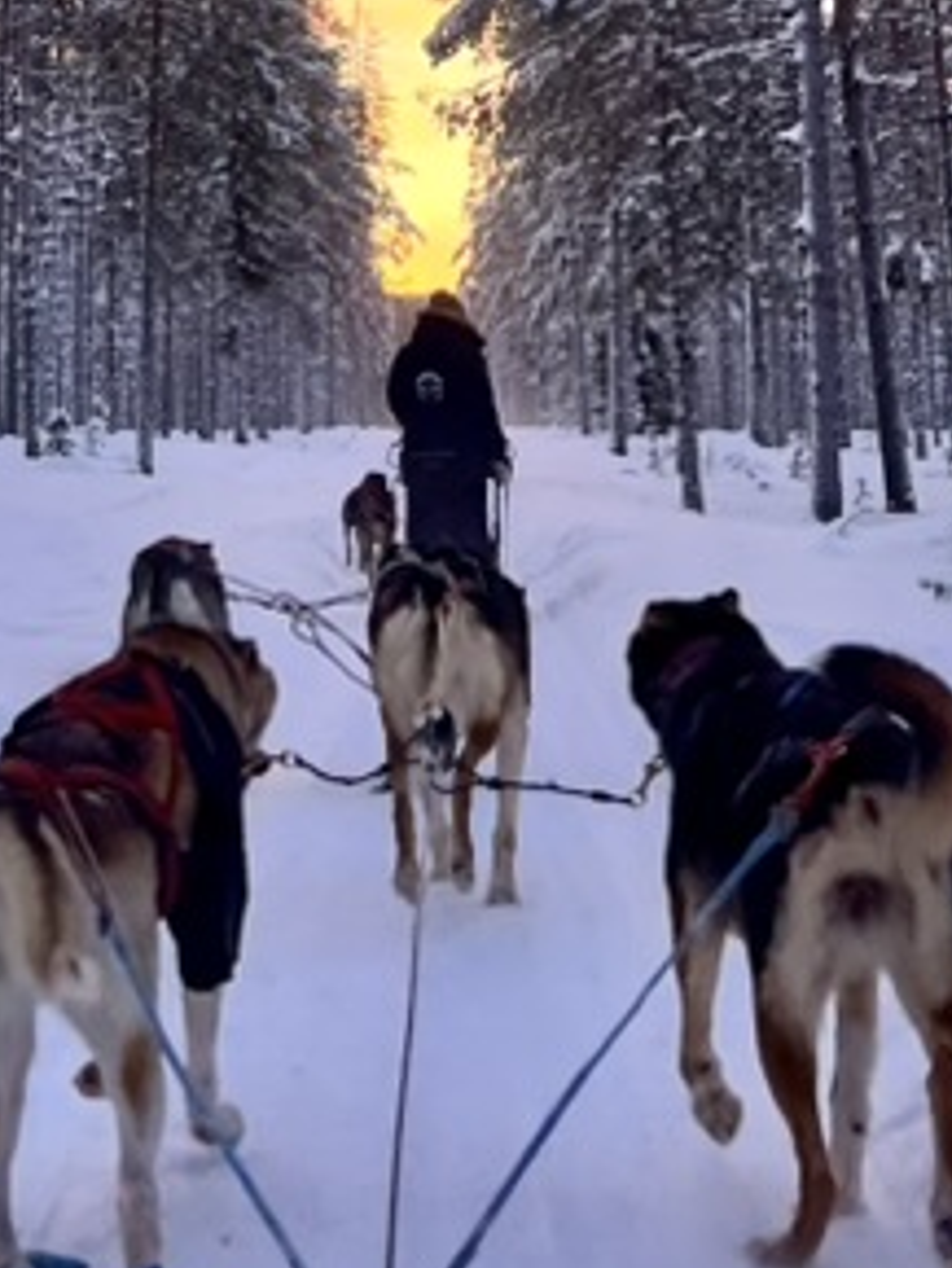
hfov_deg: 16.1
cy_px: -290
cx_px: 452
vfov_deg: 19.9
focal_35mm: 92
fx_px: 3371
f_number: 1.5
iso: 64
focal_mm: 5.7
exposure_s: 1/121
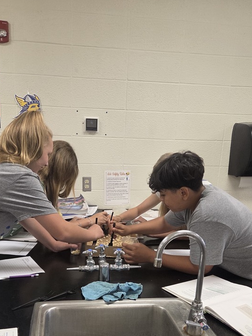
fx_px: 321
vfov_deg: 54.2
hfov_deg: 42.8
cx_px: 108
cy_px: 226
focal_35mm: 33
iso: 125
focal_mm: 5.4
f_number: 1.8
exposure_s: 1/120
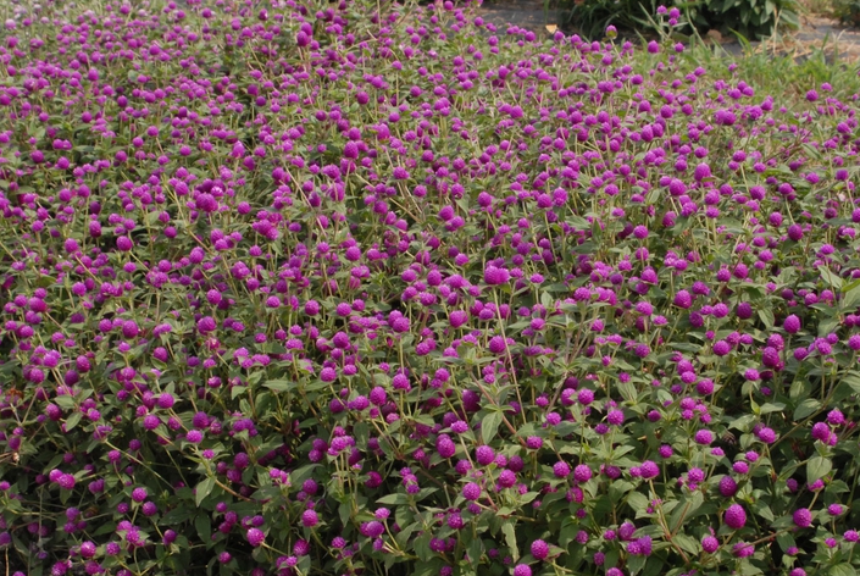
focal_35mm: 61
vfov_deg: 22.3
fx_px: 1459
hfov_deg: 32.8
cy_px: 368
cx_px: 509
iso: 400
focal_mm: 28
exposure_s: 1/350
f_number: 10
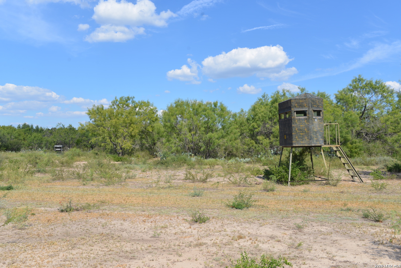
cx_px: 200
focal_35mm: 35
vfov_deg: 37.9
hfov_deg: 54.4
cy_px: 134
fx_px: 390
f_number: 8
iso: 100
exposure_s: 1/250
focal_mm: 35
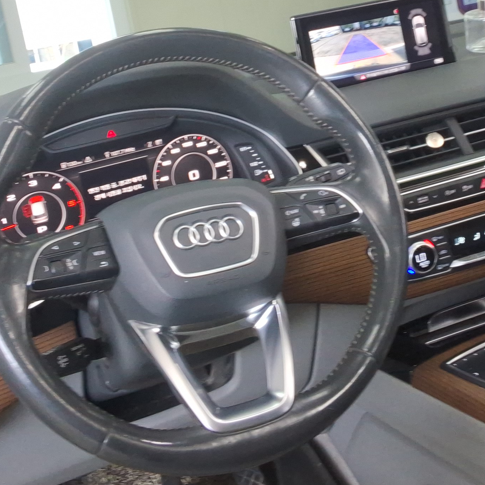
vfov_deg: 28.3
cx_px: 325
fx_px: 935
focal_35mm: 59
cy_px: 83
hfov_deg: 28.9
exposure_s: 1/60
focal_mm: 2.91
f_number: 1.9
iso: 56
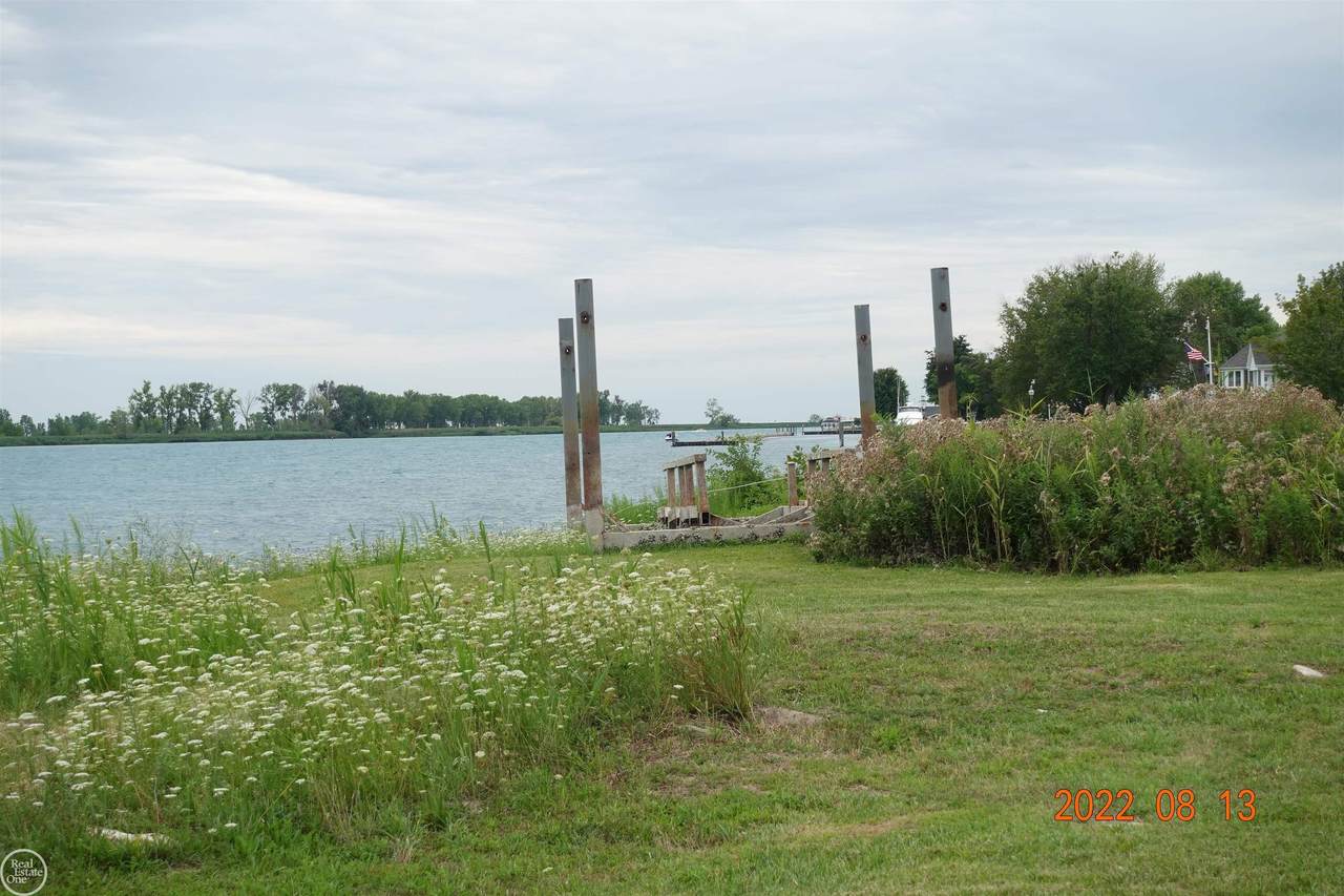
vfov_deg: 19.5
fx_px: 2613
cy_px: 448
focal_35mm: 70
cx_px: 672
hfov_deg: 28.8
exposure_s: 1/320
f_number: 5.6
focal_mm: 25.7
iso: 125
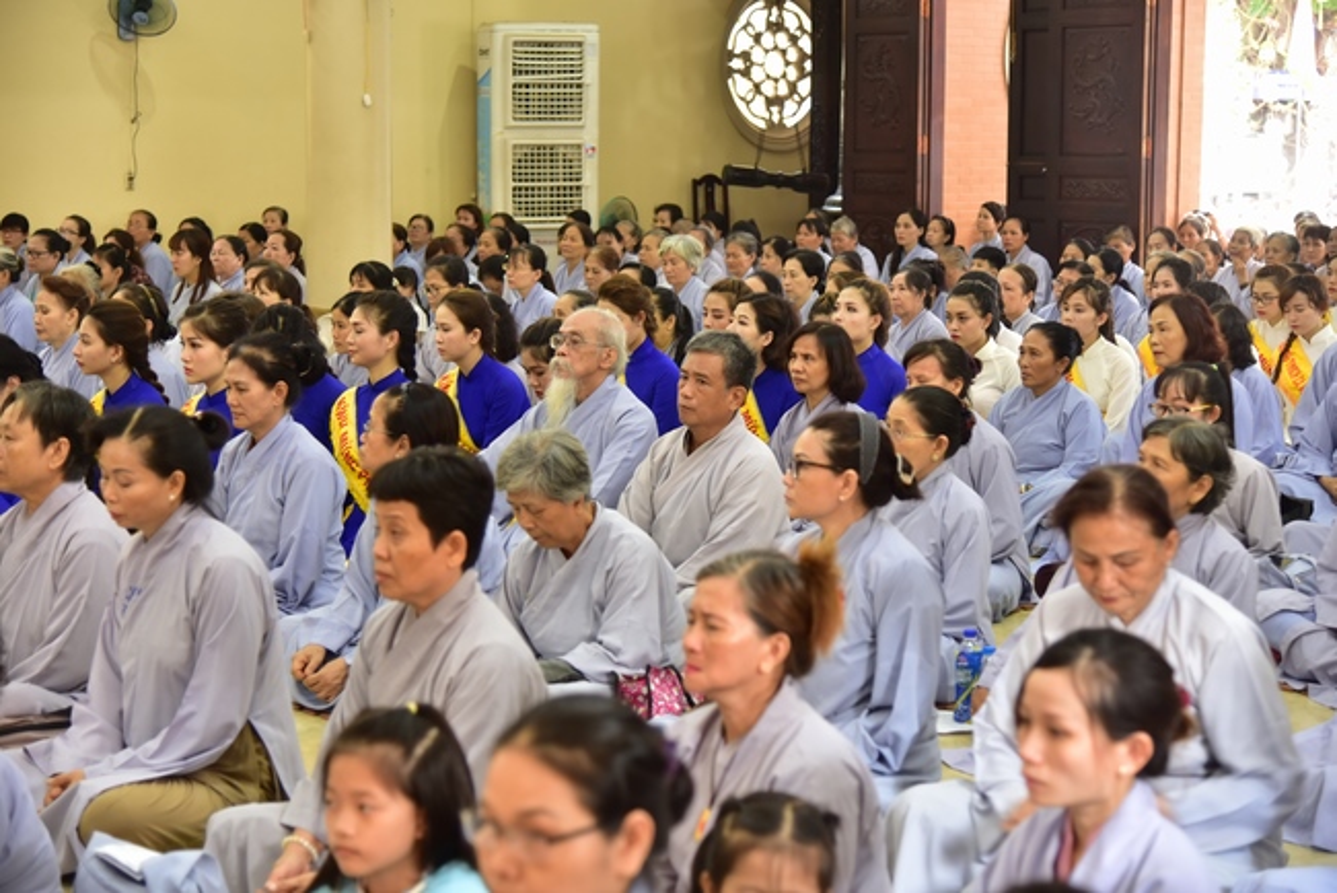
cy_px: 446
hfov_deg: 30.5
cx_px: 668
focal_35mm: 66
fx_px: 2452
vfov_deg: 20.6
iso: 640
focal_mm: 66
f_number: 4
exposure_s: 1/25
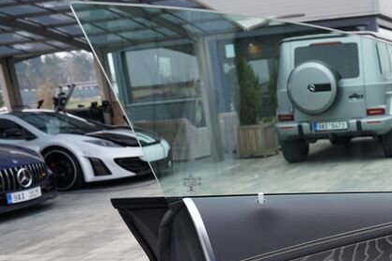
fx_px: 642
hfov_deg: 30.7
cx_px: 420
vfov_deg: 22.0
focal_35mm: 59
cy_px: 273
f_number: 5
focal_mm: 24
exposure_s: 1/100
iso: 100
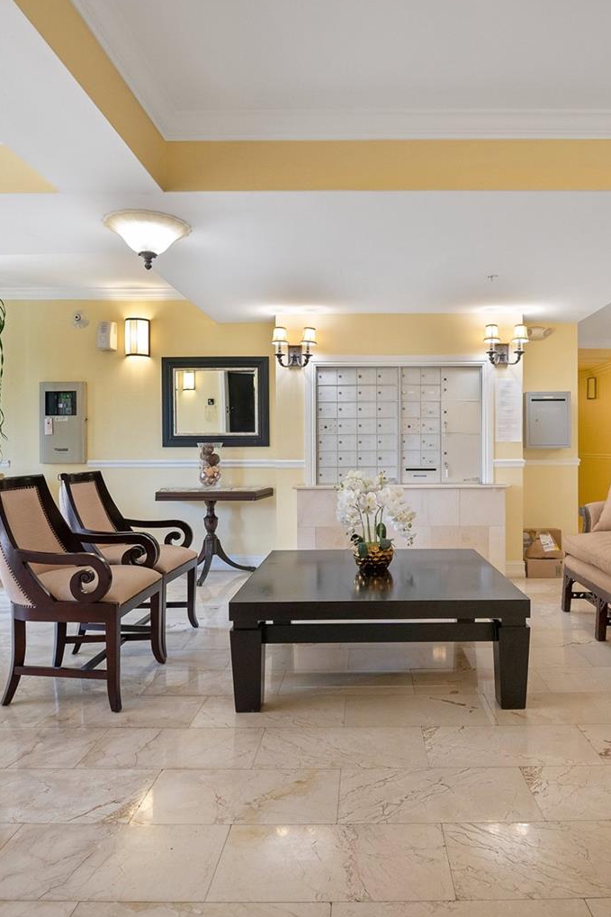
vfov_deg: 78.6
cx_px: 369
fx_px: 560
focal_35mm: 22
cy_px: 454
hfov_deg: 56.8
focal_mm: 14
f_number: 4
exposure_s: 1/160
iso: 1250
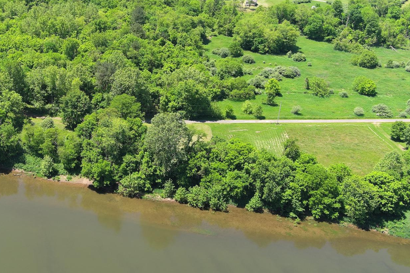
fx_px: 547
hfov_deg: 40.0
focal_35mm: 48
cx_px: 102
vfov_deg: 27.9
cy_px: 92
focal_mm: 10.57
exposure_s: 1/429
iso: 100
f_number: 2.8
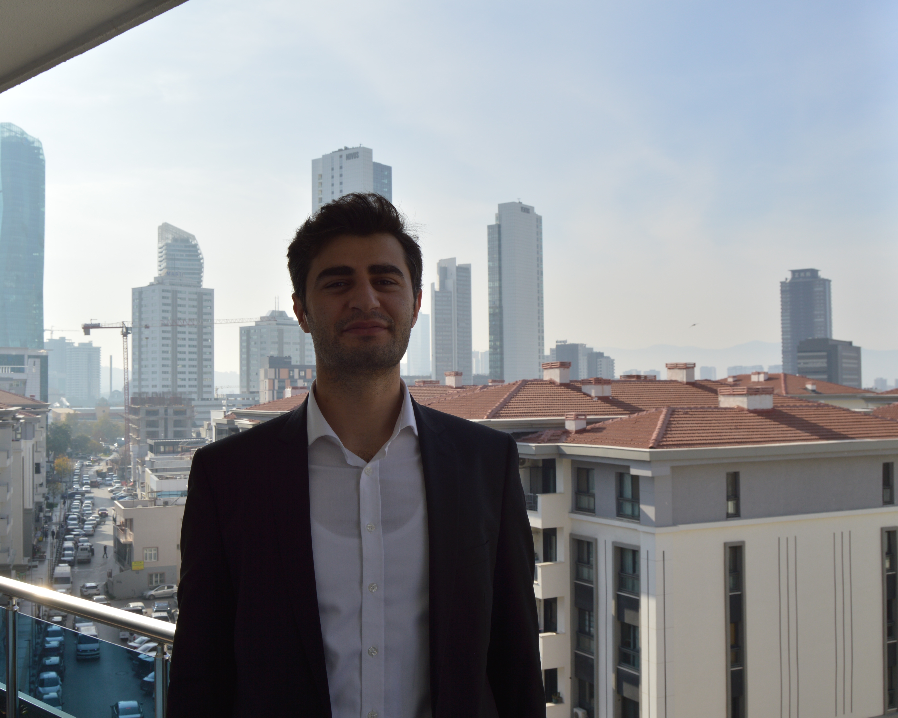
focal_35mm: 38
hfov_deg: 47.7
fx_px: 1010
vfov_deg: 39.2
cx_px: 375
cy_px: 362
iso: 100
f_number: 9
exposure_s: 1/320
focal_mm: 22
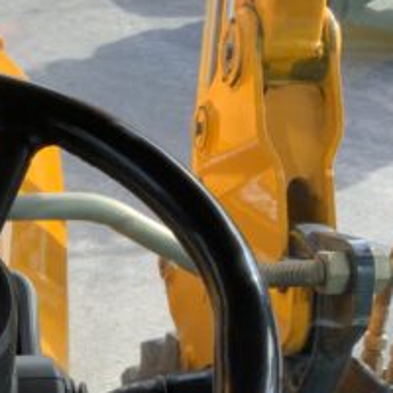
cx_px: -57
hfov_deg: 20.0
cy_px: 358
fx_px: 1053
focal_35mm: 82
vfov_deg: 20.7
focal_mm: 3
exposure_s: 1/412
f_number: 1.8
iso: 16
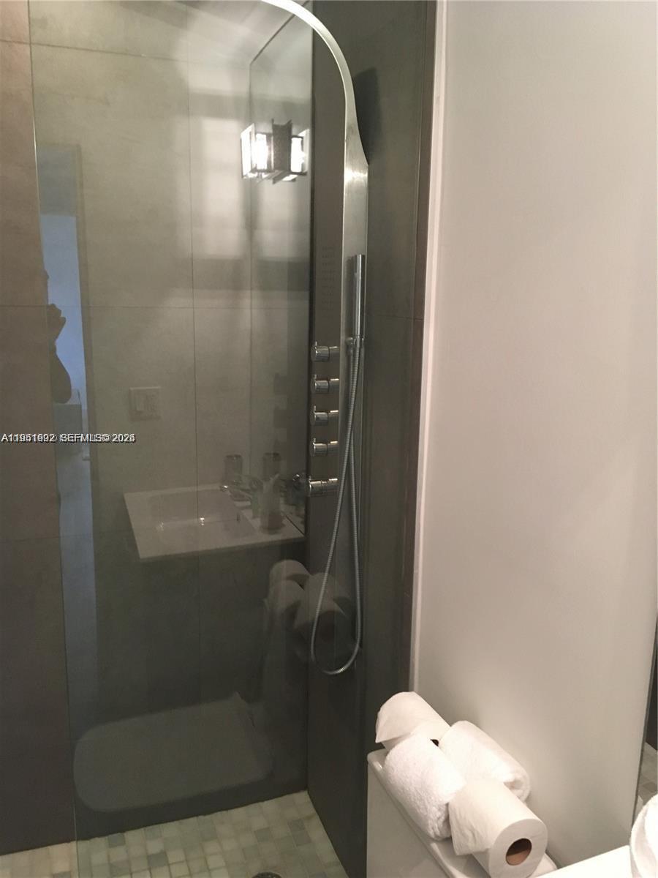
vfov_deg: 61.7
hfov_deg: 48.2
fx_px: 735
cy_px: 439
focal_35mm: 29
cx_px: 329
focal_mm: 4.15
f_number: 2.2
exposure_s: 1/24
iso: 200
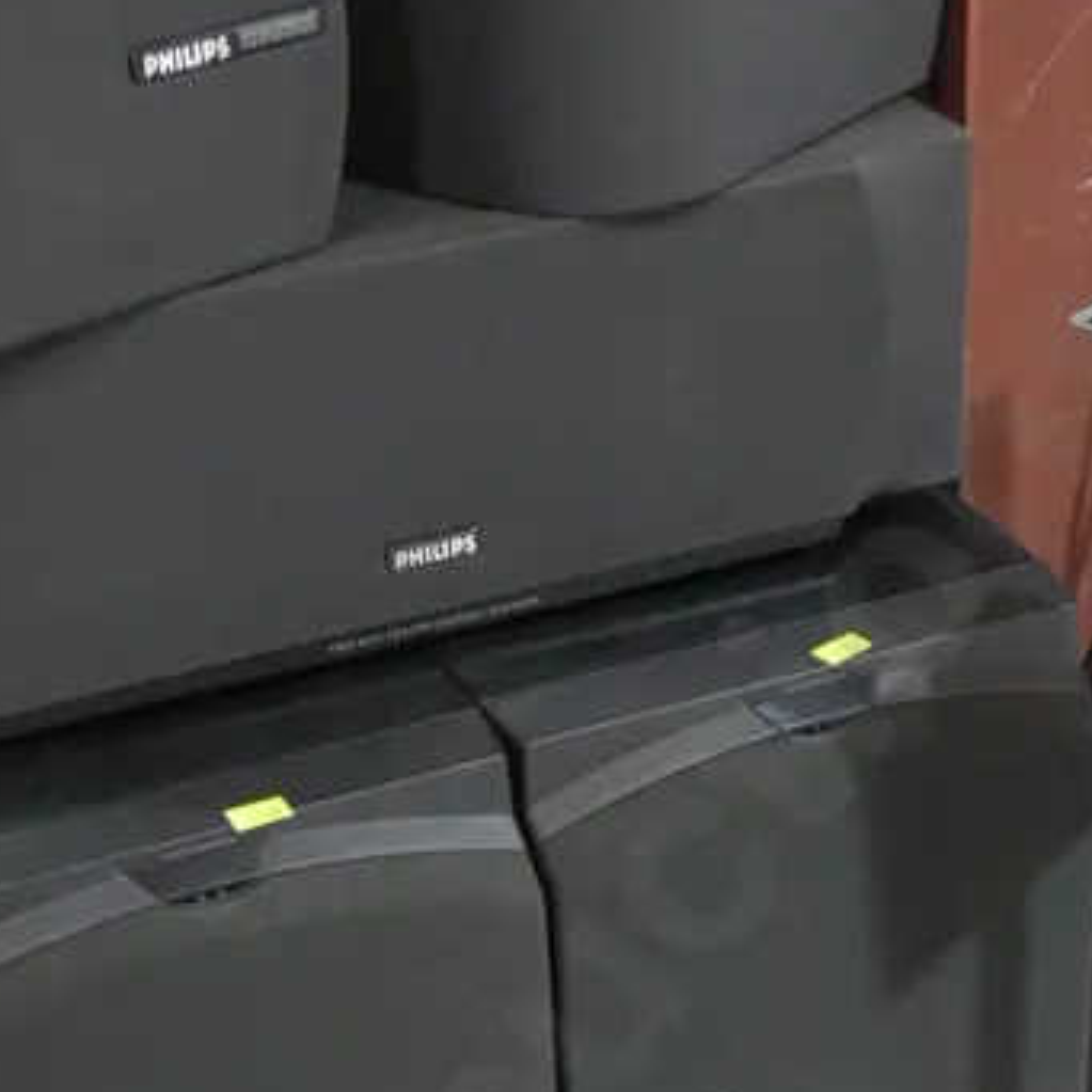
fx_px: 3034
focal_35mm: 85
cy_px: 983
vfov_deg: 20.0
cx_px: 615
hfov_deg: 20.4
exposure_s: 1/60
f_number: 5.6
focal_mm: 16
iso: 3200
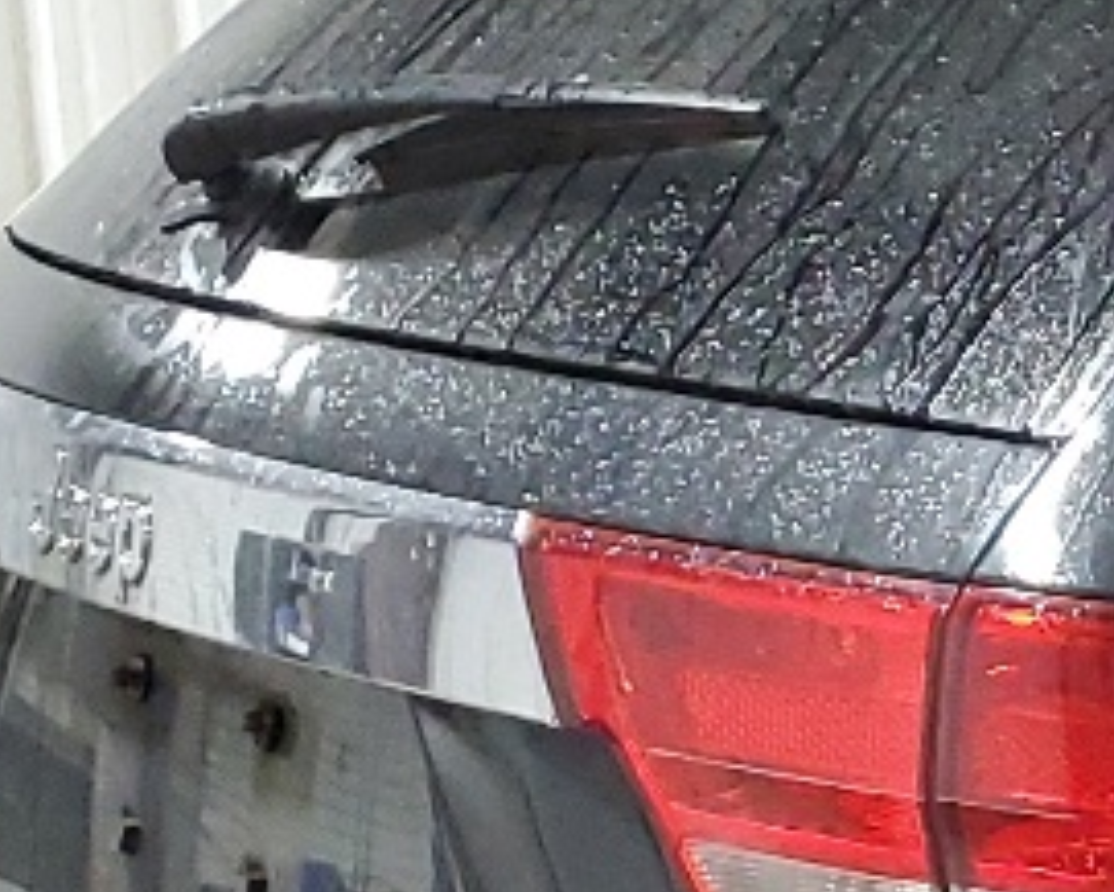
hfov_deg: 11.0
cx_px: 2635
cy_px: 1163
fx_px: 4947
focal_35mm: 150
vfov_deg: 10.1
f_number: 1.5
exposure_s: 1/60.2
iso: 260
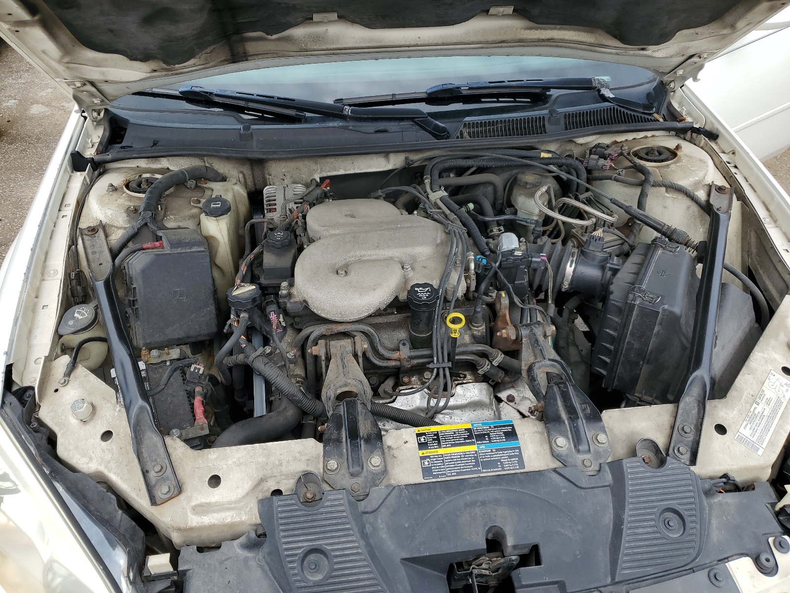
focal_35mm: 26
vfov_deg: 53.1
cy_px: 296
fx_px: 593
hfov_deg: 67.3
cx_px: 395
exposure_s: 1/1667
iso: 50
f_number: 1.5
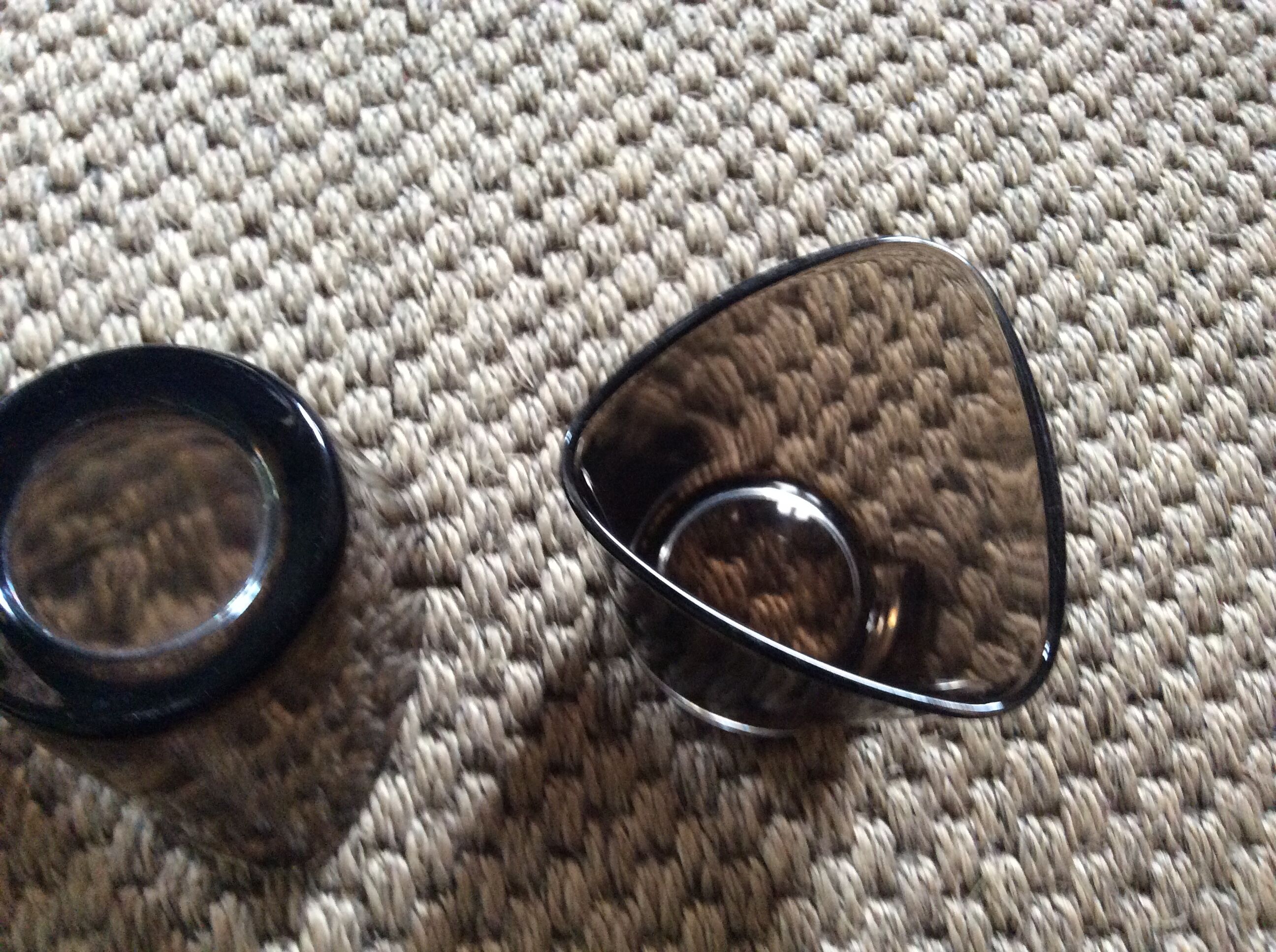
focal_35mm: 32
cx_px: 638
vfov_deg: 44.1
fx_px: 1178
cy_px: 476
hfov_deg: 56.9
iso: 250
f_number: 2.4
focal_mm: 3.3
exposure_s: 1/25
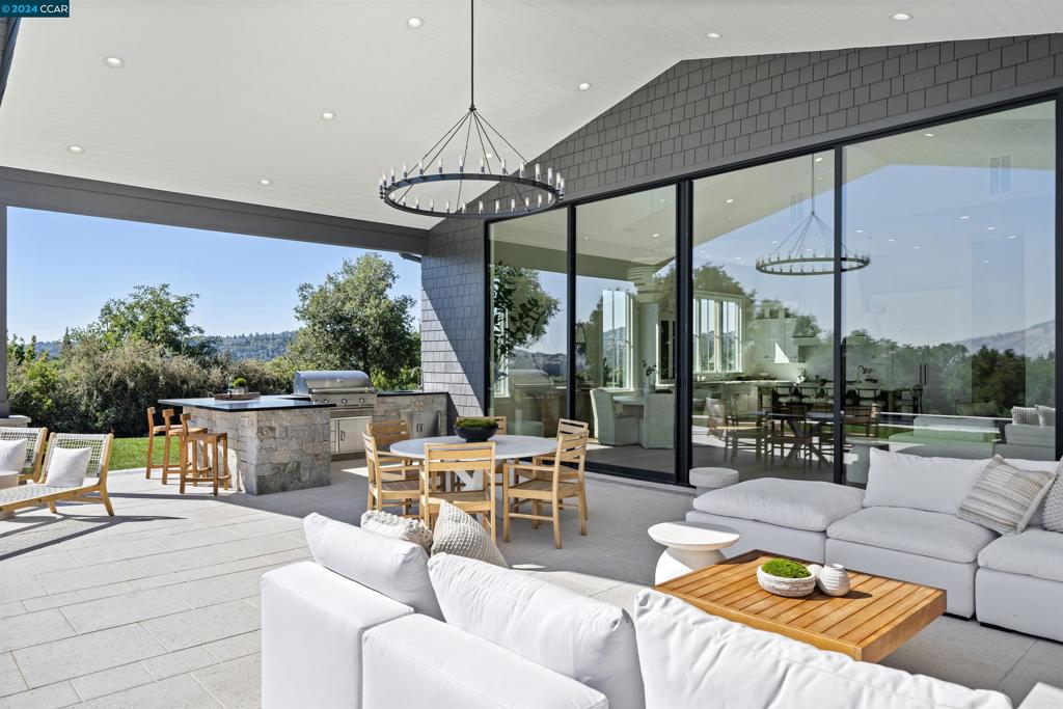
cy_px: 354
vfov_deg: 53.1
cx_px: 532
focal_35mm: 24
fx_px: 709
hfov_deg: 73.7
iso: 100
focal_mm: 24
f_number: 8
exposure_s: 1/50
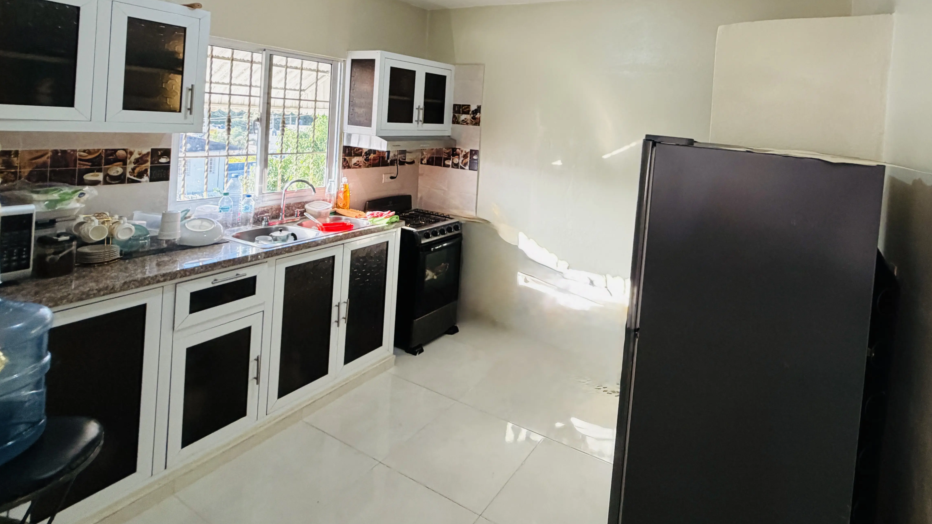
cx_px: 552
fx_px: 470
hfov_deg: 88.6
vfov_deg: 55.5
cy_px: 129
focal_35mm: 19
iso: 250
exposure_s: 1/120
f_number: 2.2
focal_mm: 2.22
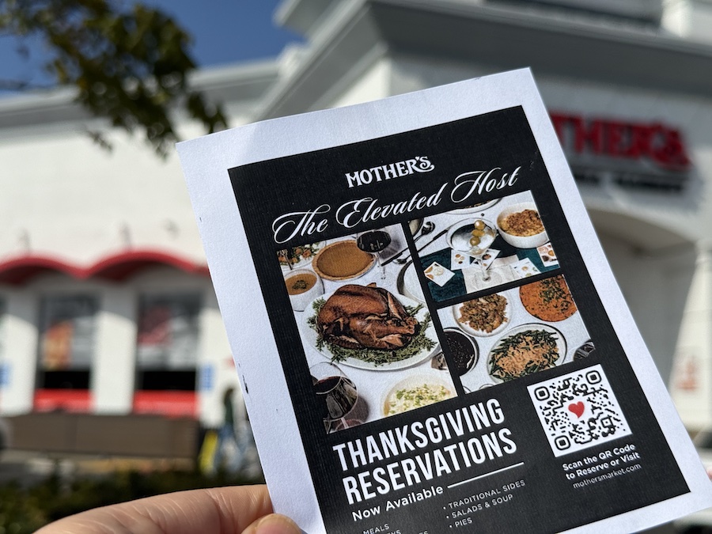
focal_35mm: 48
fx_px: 987
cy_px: 267
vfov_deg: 30.3
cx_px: 356
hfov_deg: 39.7
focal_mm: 6.76
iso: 64
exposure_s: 1/11364
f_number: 1.78
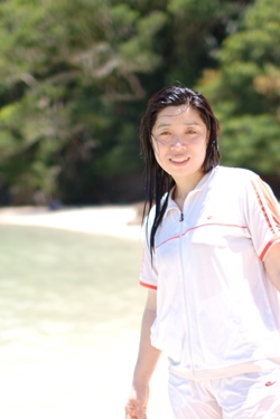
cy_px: 350
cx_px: 204
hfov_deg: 10.7
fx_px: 1493
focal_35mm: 128
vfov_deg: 15.9
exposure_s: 1/4000
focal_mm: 50
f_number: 1.4
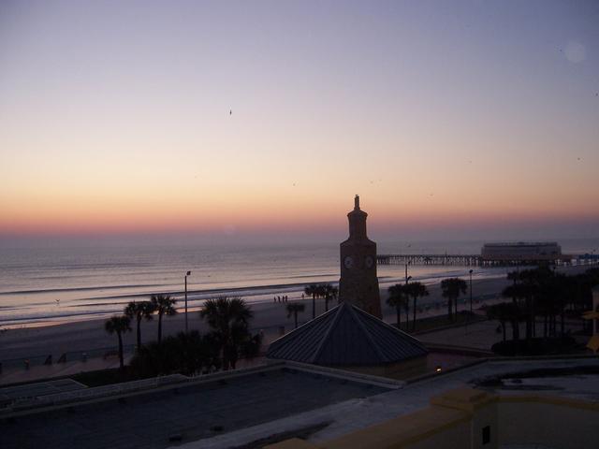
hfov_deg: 51.4
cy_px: 224
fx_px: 623
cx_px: 300
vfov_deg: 39.7
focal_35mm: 36
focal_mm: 6
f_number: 3
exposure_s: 1/90
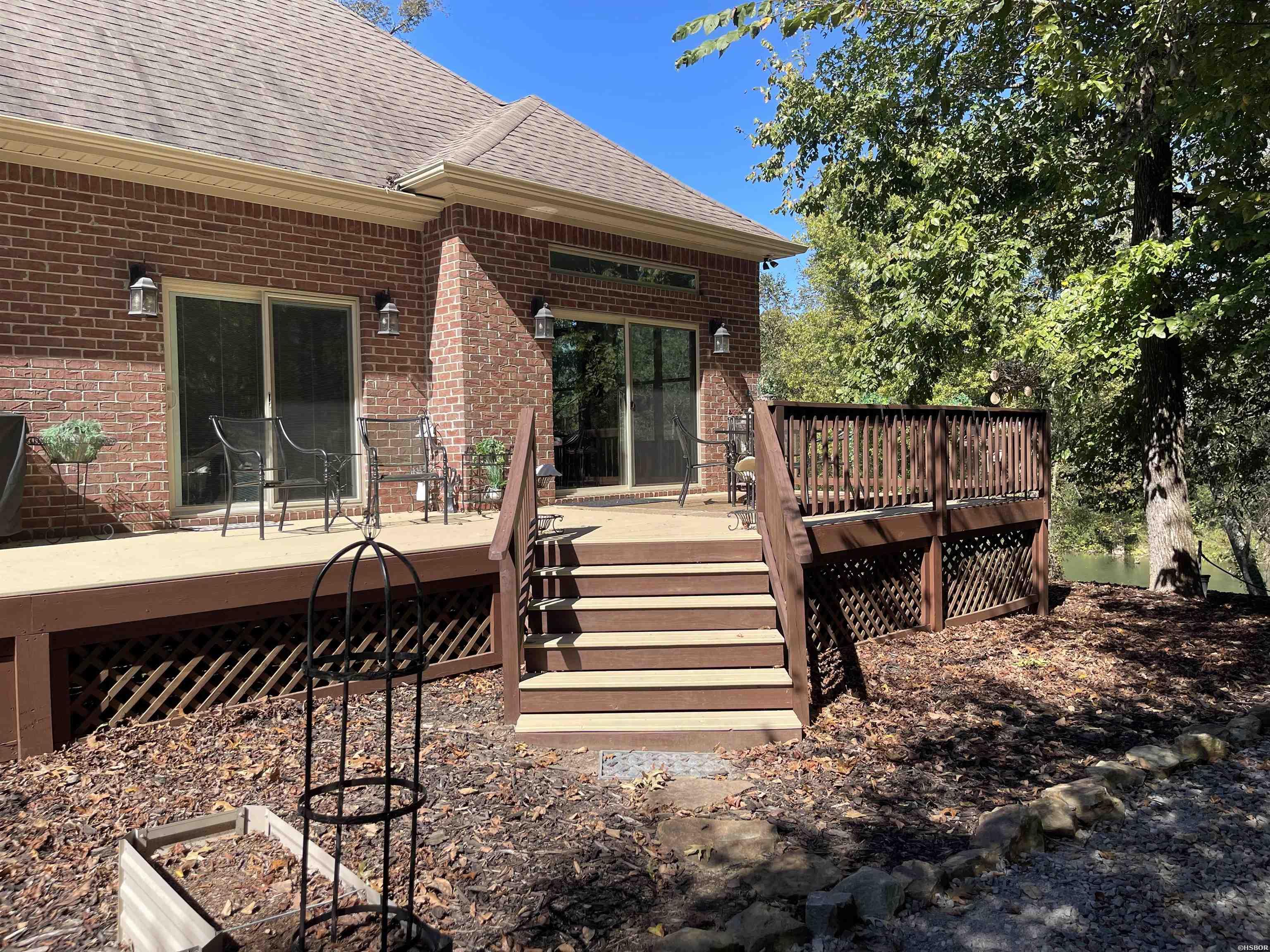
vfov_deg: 54.9
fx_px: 917
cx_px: 635
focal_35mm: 25
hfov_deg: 69.4
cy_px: 476
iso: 32
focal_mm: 5.1
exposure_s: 1/1475
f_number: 1.6
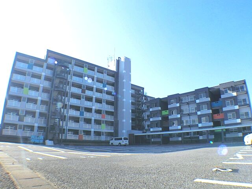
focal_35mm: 34
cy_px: 94
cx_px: 126
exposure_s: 1/100
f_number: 8.4
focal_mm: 6.1
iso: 80
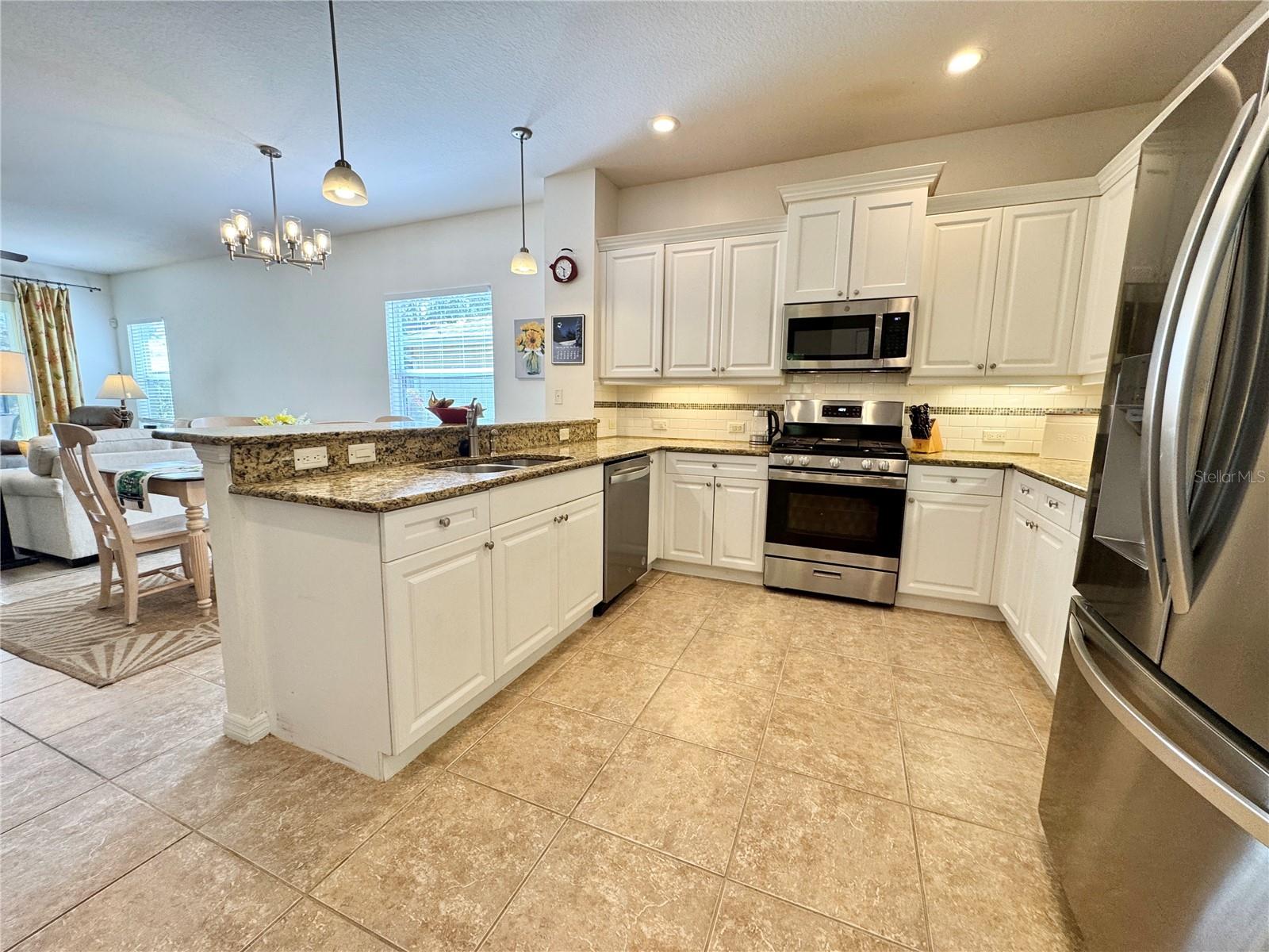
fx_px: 513
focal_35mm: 14
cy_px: 476
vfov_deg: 85.7
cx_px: 634
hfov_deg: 102.1
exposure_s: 1/120
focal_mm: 2.22
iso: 125
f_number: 2.2
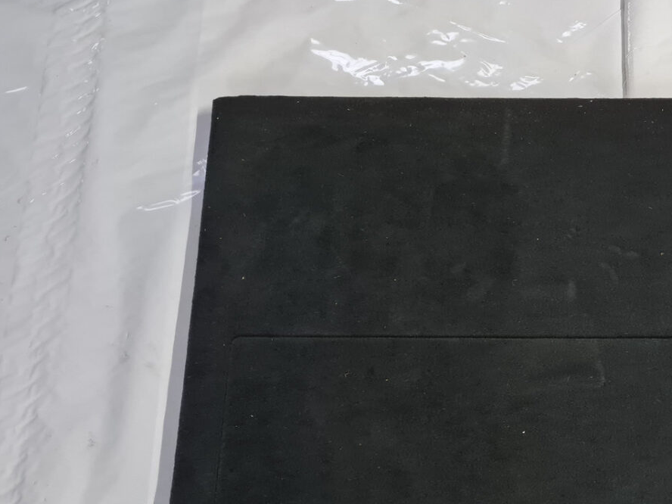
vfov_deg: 34.4
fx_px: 796
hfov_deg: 44.5
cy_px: 381
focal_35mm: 41
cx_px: 492
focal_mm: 5.4
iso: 800
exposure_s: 1/50
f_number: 1.8
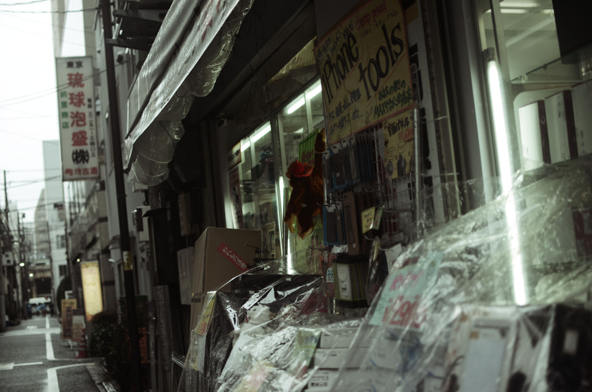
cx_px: 296
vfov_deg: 25.6
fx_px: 861
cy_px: 196
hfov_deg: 37.9
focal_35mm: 52
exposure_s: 1/1000
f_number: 2
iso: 400
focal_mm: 35
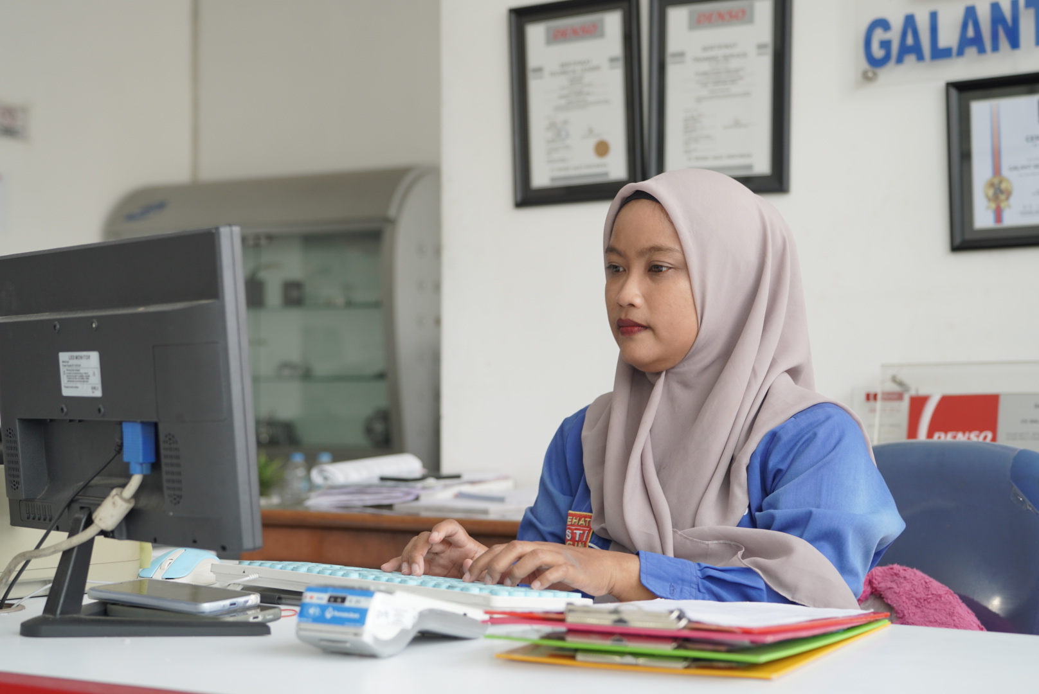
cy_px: 347
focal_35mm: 60
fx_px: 1733
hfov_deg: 33.4
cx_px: 520
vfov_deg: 22.7
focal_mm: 40
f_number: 2.8
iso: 200
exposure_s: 1/125
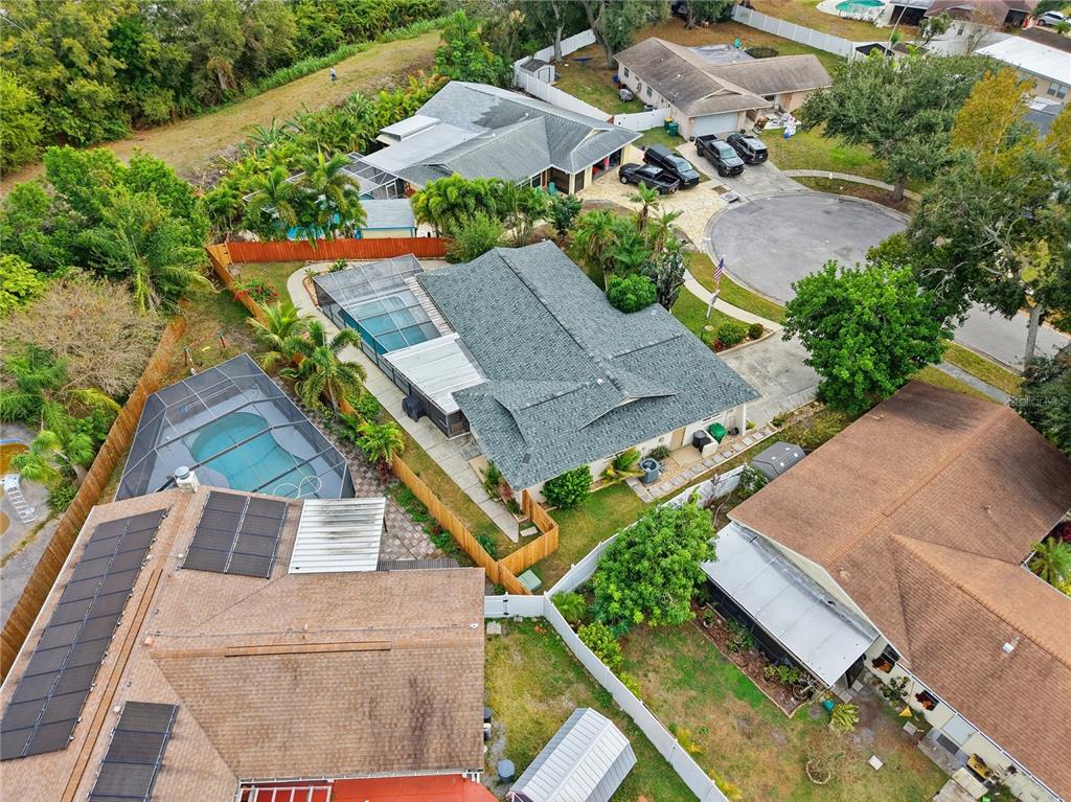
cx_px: 536
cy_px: 401
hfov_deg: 71.6
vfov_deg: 56.8
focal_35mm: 24
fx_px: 742
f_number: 1.8
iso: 180
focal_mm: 8.7
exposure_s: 1/50
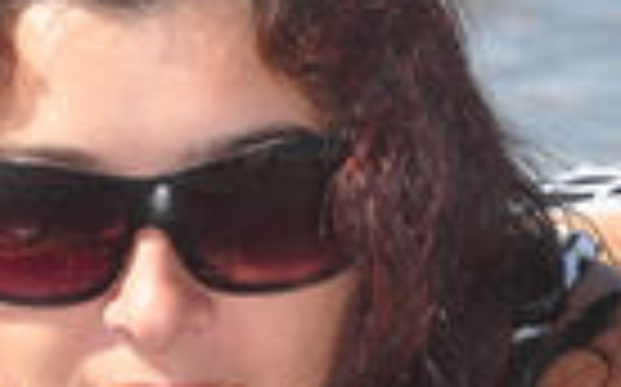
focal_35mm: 673
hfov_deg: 3.1
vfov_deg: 1.9
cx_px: 252
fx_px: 11375
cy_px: 398
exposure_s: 1/200
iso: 250
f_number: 11
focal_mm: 135
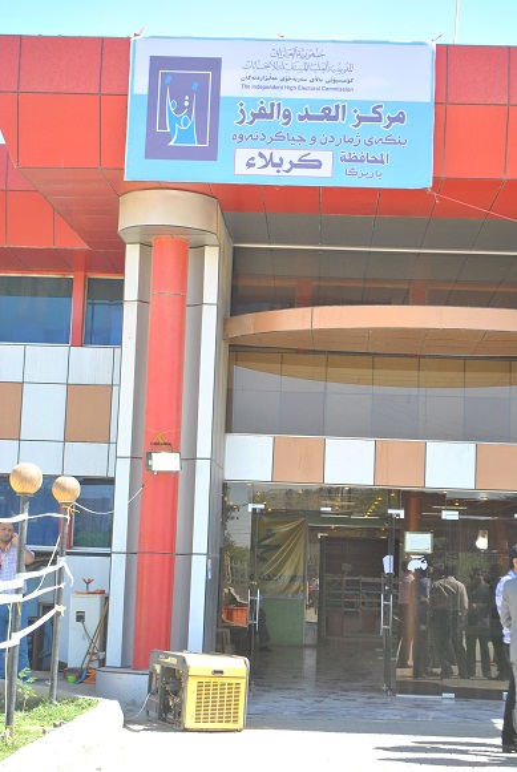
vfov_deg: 31.9
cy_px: 386
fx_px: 1353
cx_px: 258
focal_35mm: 63
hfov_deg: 21.6
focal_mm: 42
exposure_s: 1/500
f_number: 5.3
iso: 400
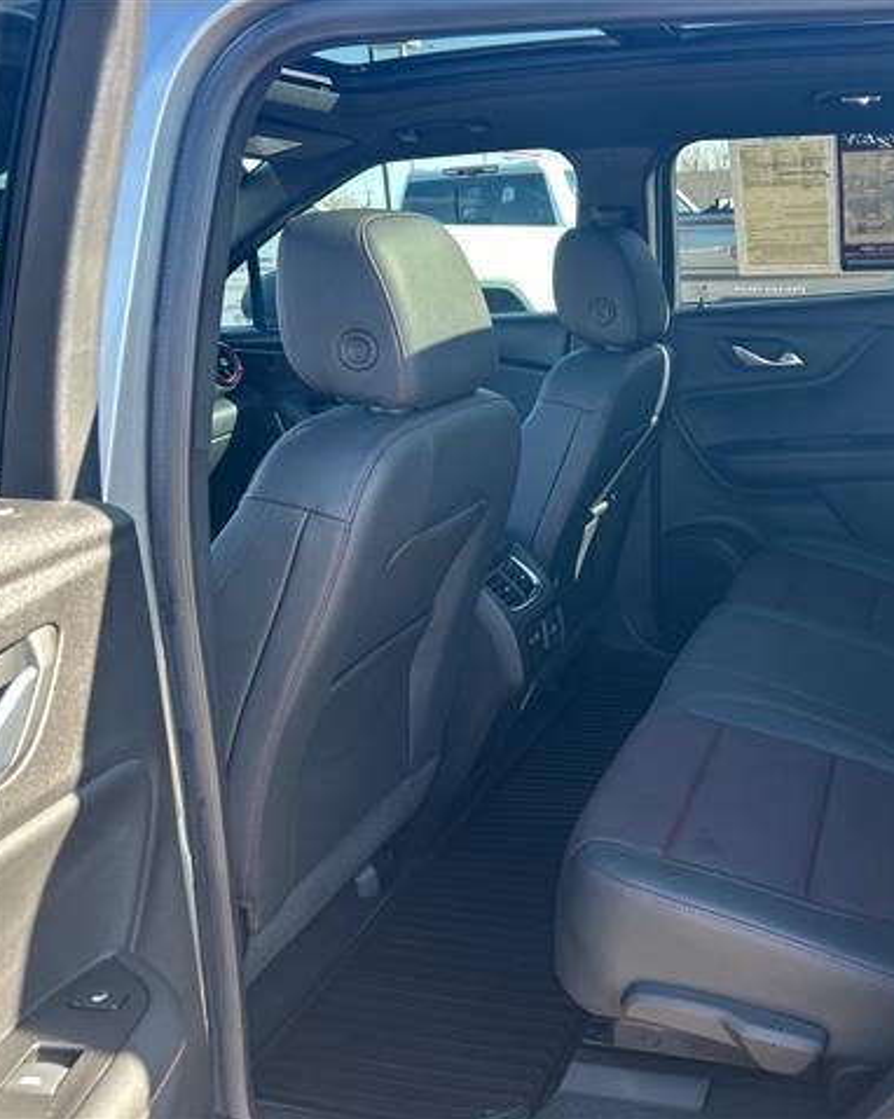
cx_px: 695
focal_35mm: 34
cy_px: 560
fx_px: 1125
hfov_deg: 41.7
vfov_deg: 52.9
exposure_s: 1/121
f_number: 1.5
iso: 40
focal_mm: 5.7
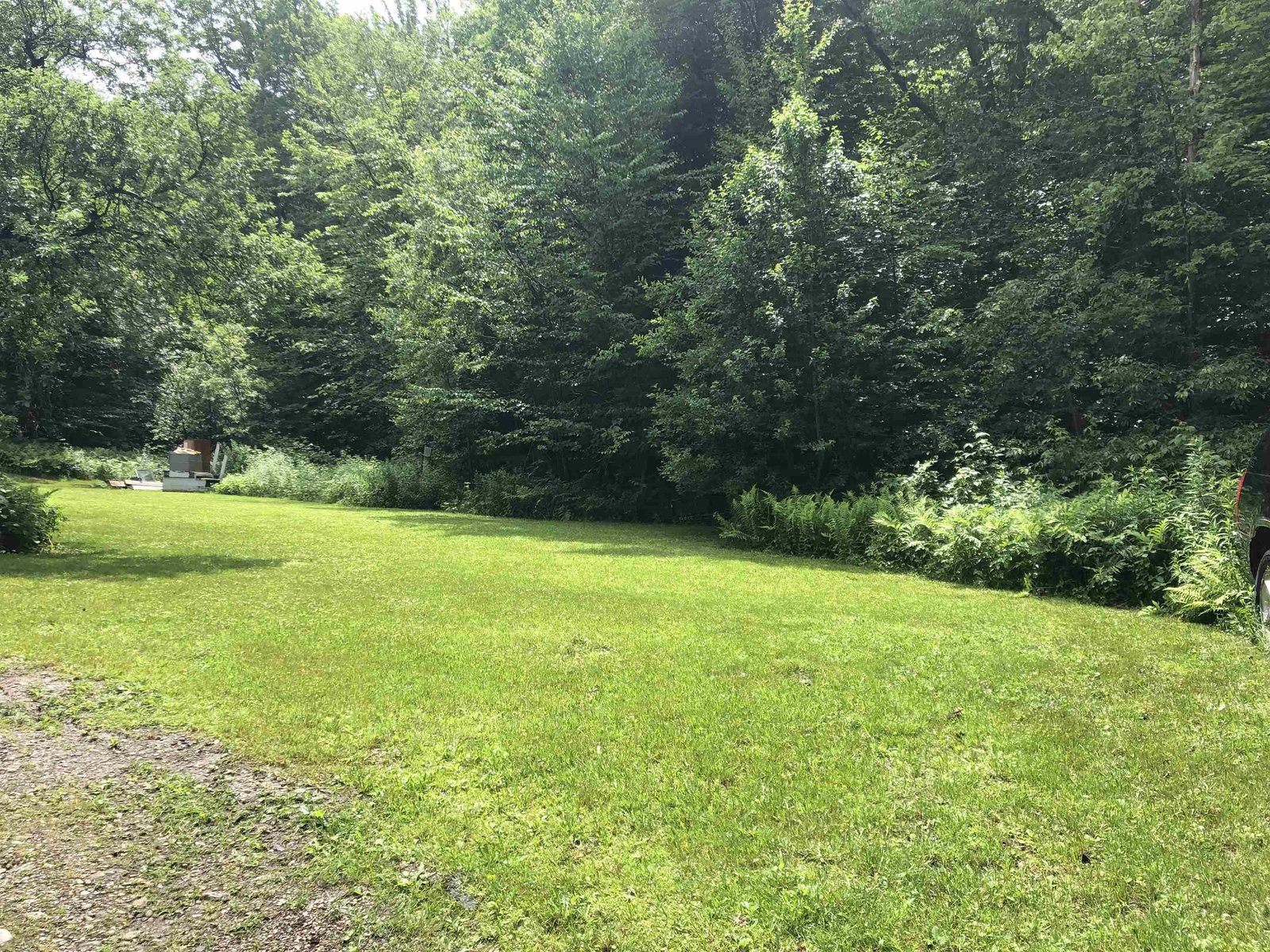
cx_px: 635
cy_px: 476
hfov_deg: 63.4
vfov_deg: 49.7
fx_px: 1027
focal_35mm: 28
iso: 20
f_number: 1.8
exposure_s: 1/810
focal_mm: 4
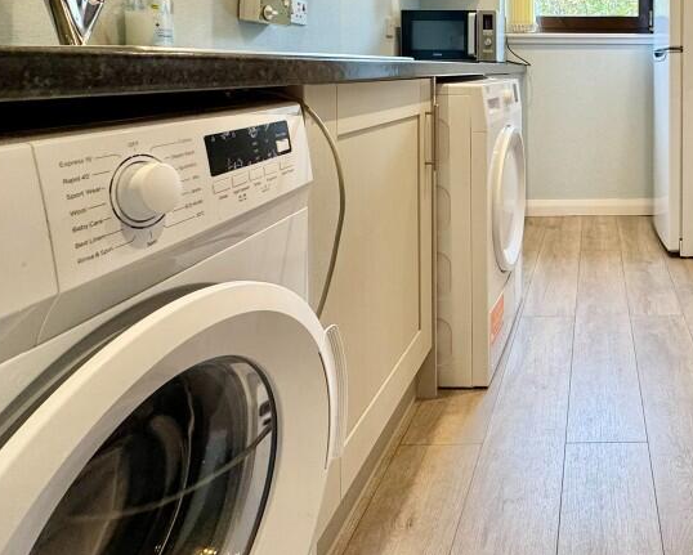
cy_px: 86
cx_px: 607
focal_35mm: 26
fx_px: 534
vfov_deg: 50.5
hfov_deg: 57.9
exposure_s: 1/100
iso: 160
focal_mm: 2.22
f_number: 2.2
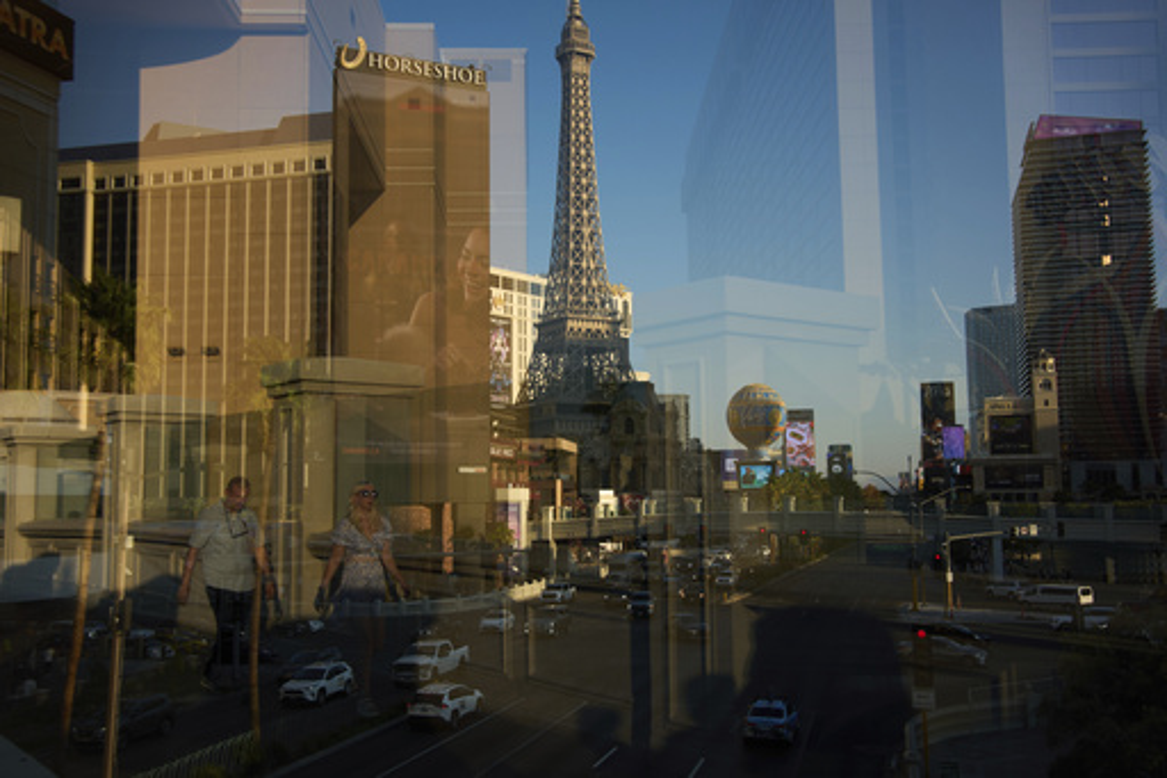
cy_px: 389
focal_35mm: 35
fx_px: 1134
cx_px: 584
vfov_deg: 37.8
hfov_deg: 54.4
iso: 160
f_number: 6.3
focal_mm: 35
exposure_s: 1/640
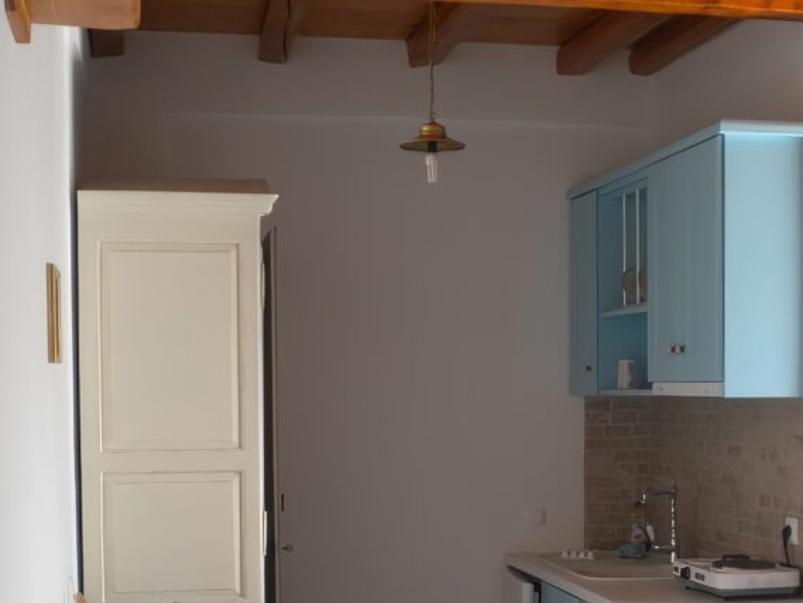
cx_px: 512
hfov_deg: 30.6
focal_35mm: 63
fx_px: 1462
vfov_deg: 22.9
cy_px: 491
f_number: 3.1
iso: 258
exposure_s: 1/56
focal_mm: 6.3
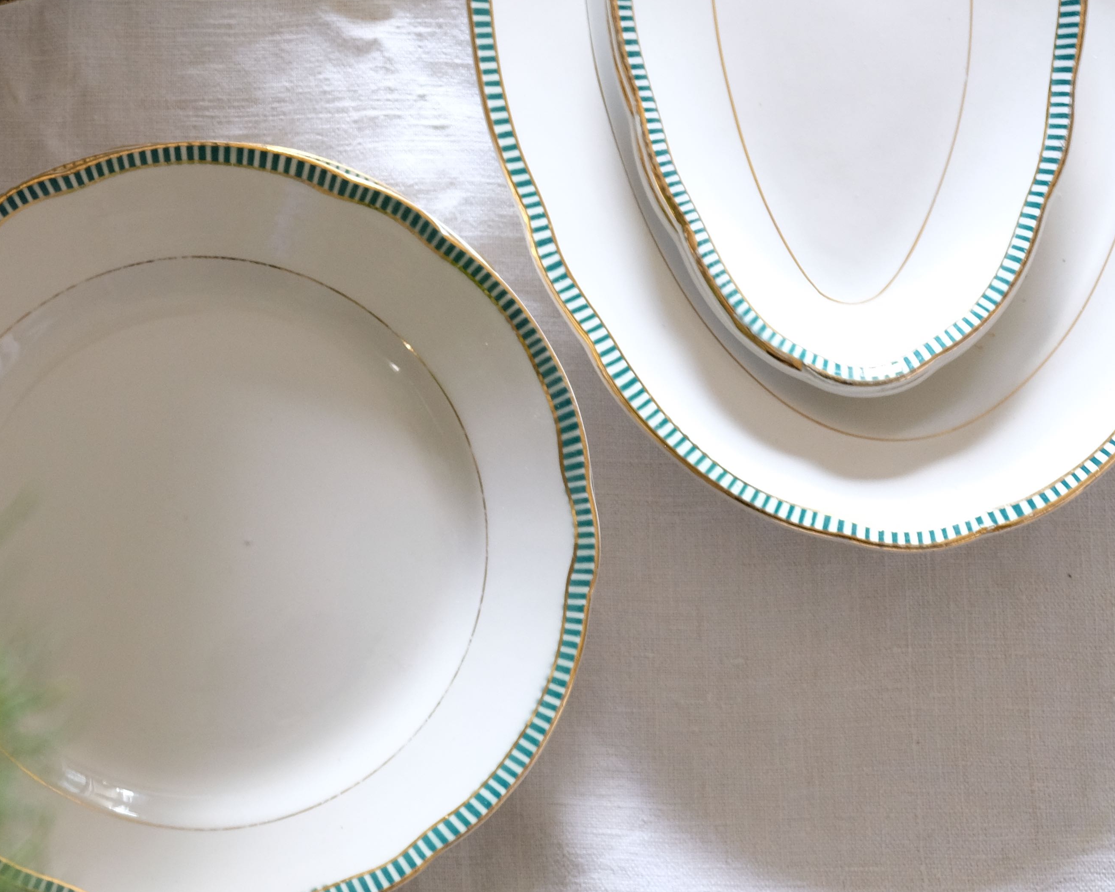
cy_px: 173
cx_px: -47
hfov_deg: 17.0
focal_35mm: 110
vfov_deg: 13.9
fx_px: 3630
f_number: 3.6
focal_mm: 34.3
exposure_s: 1/42
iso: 800
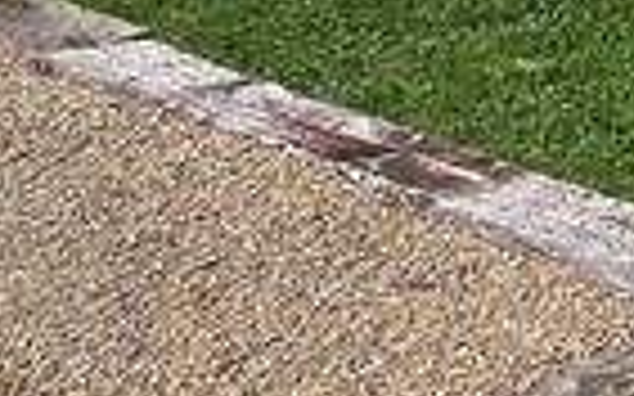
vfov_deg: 11.2
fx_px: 1727
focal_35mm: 100
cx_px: 1749
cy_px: -513
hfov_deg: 12.5
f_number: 2.2
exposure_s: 1/2240
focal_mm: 2.2
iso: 50
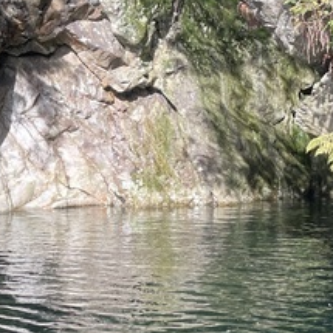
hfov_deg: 19.8
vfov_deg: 21.1
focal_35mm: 82
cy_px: 133
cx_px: -70
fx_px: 892
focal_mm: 4.2
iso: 32
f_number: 1.6
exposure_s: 1/437
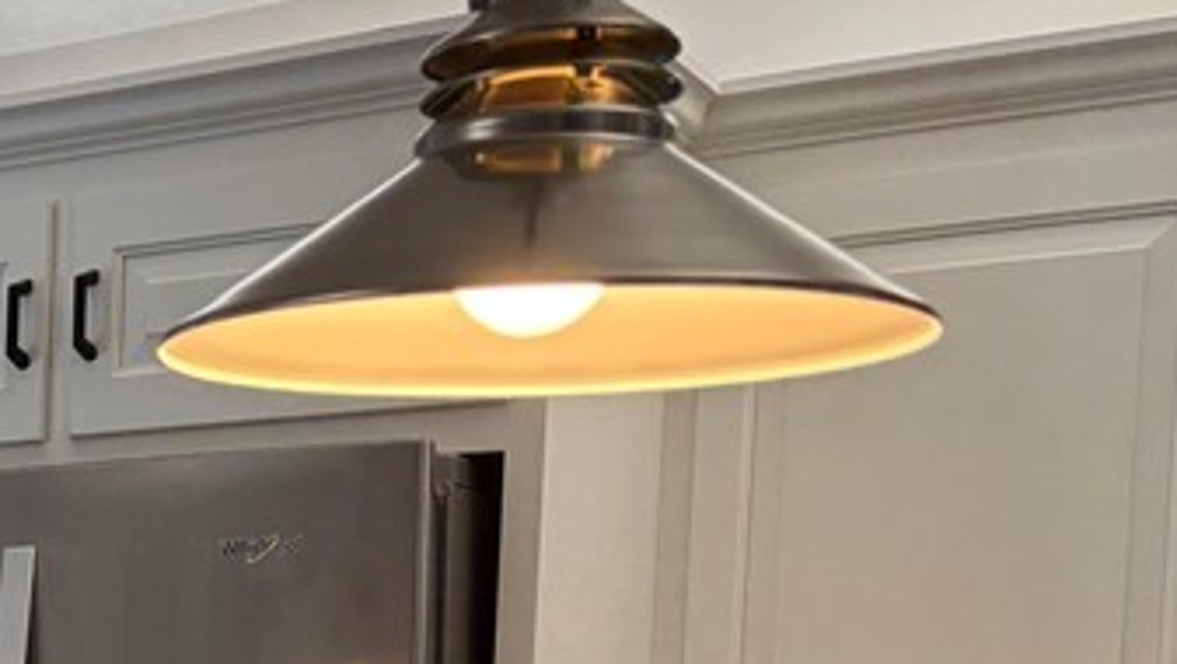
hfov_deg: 21.1
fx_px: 2685
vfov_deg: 13.2
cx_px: -559
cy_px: 1038
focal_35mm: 86
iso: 125
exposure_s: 1/130
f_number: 1.6
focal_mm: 5.96
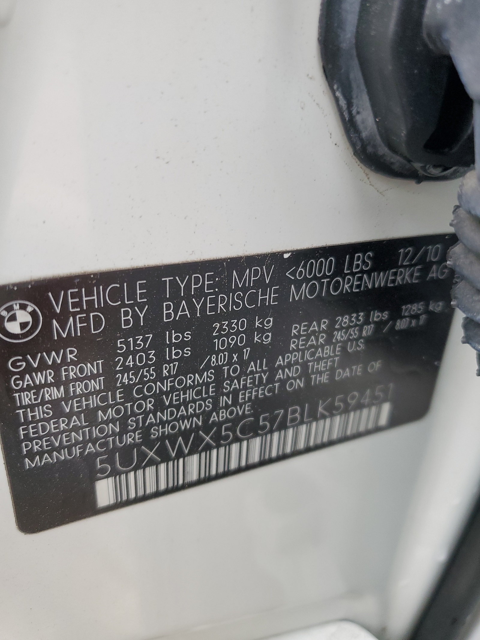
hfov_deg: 53.1
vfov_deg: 67.3
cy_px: 320
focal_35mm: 26
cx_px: 240
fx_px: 481
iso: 93
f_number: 1.5
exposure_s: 1/120
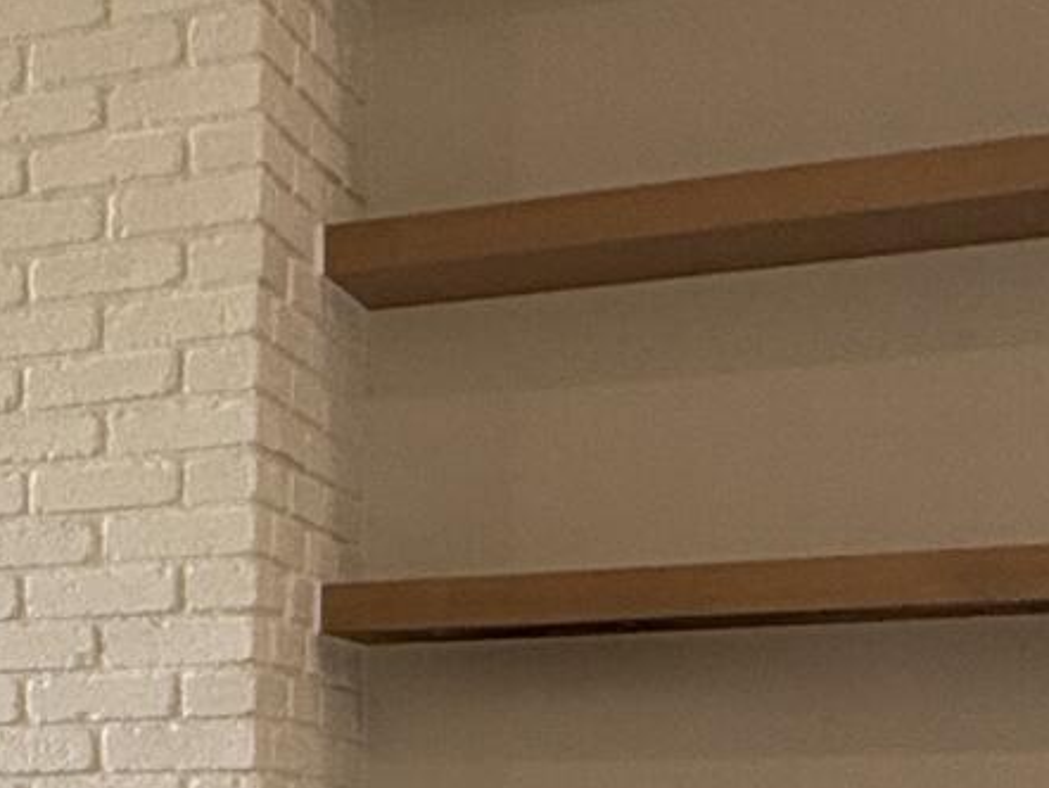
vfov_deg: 15.0
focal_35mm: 95
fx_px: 2880
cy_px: 990
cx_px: -816
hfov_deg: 17.1
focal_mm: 2.22
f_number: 2.2
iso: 64
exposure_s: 1/120
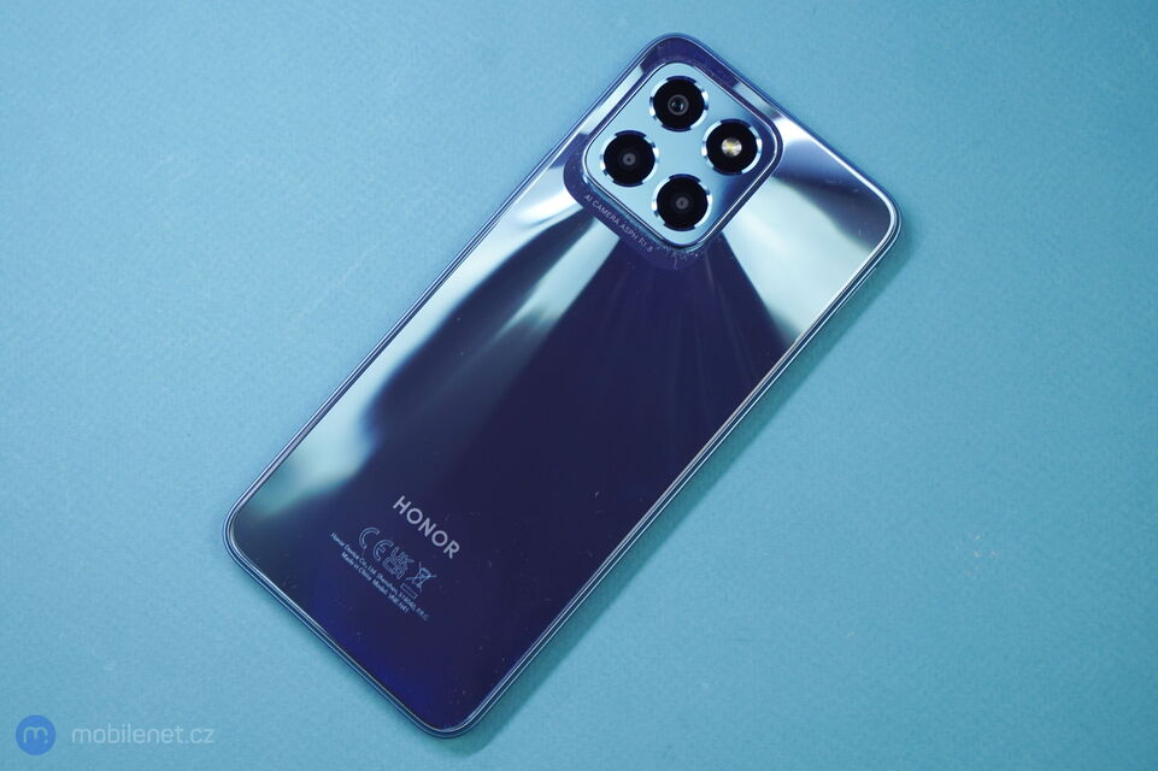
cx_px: 579
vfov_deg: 28.1
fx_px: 1543
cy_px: 386
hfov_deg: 41.1
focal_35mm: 48
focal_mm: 48
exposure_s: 1/125
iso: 500
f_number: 6.3
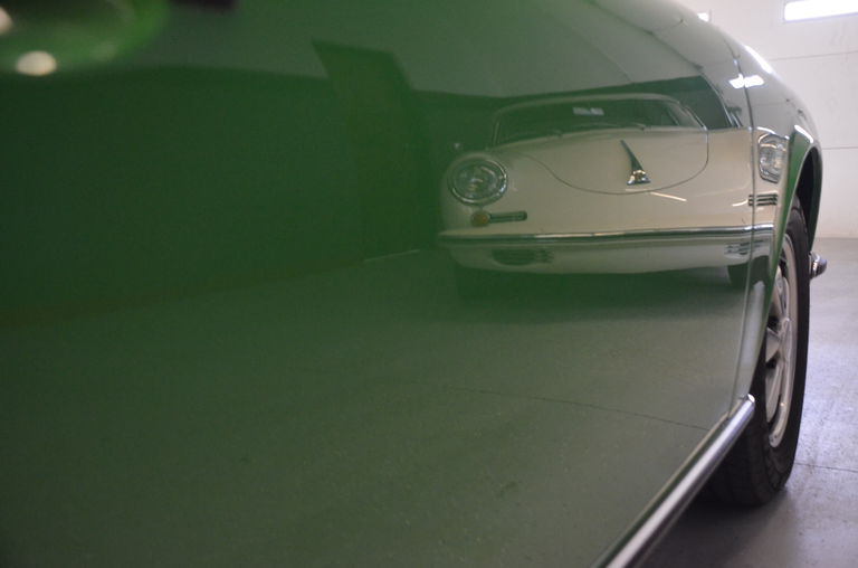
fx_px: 927
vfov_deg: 34.0
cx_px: 429
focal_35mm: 39
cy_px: 284
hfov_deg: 49.7
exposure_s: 1/30
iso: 2800
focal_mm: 26
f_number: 3.8
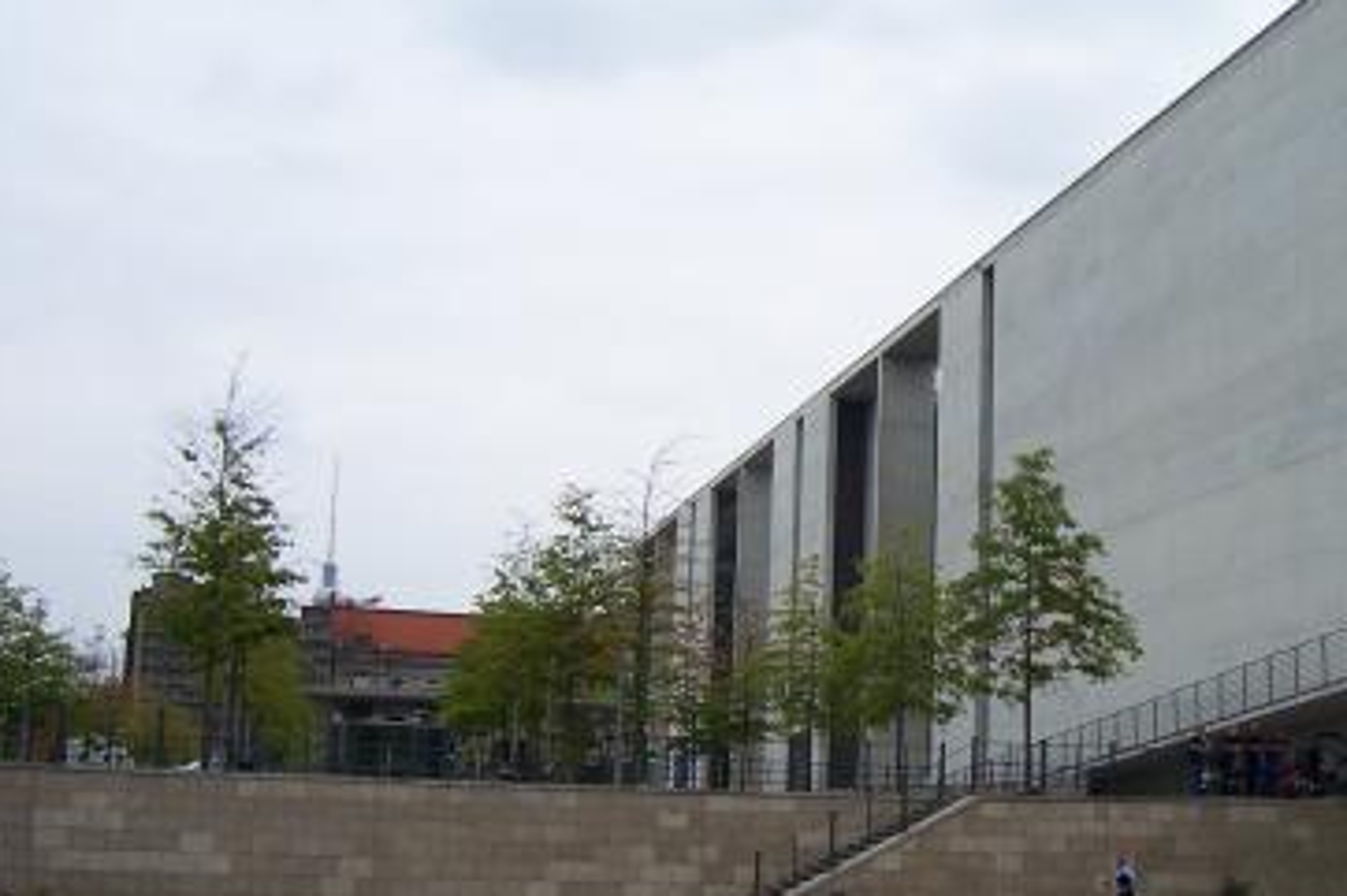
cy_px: 524
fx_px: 1982
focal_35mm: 53
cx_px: 938
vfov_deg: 25.5
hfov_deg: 37.0
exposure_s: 1/500
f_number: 3
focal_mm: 6
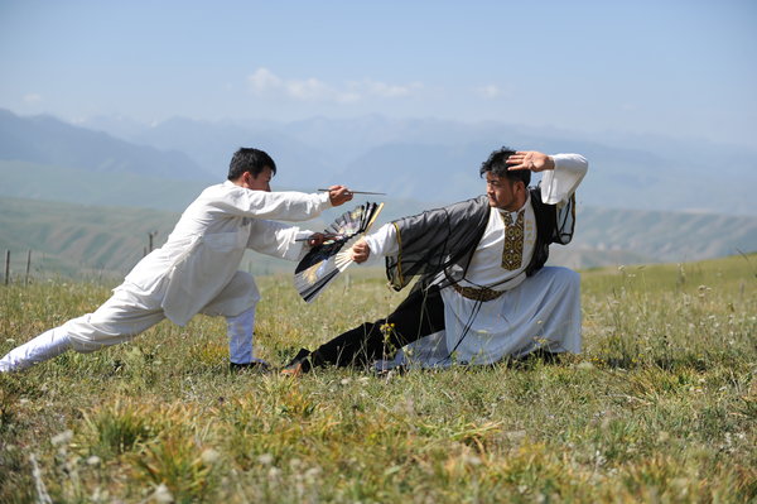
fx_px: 1471
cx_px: 378
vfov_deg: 19.4
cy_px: 252
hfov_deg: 28.9
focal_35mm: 70
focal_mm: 70
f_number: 2.8
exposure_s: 1/3200
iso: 250
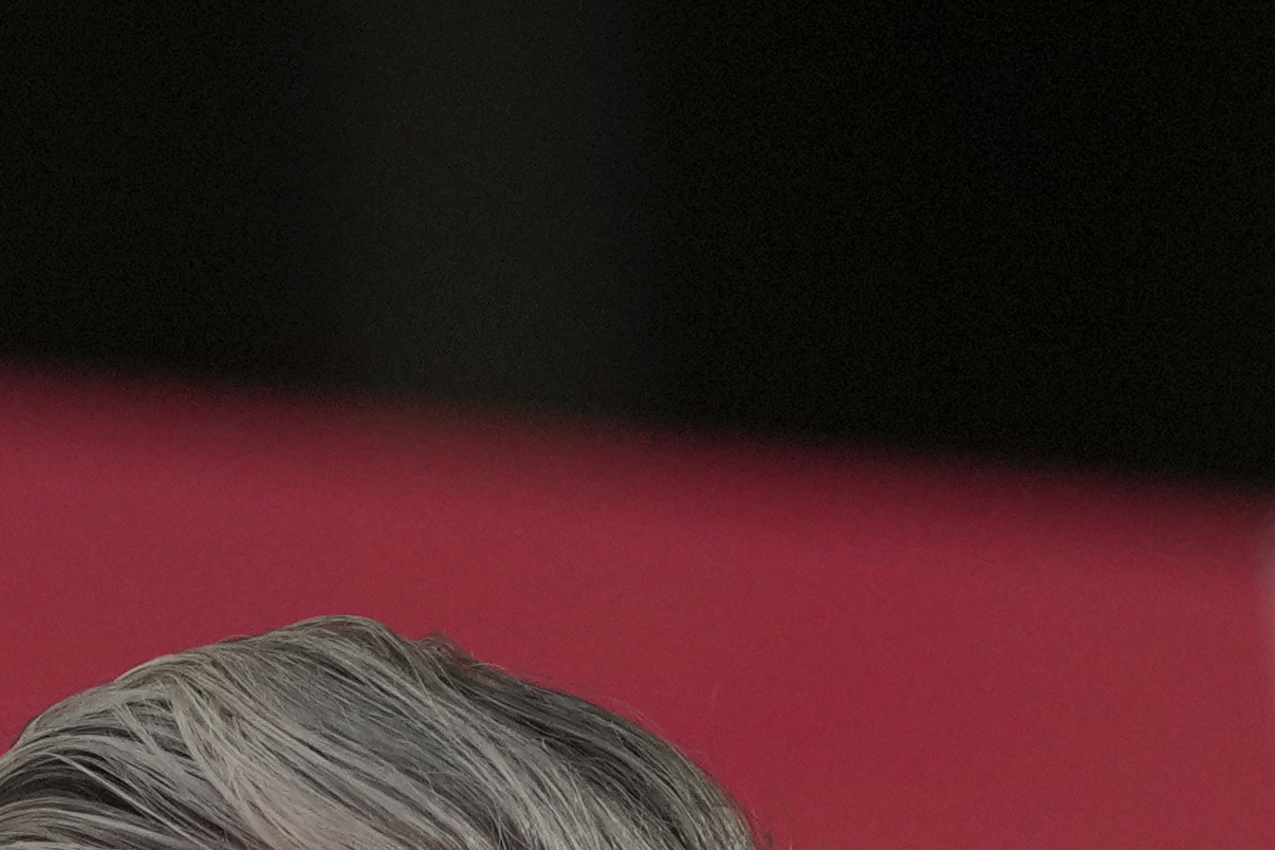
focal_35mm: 1139
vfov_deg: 1.2
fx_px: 40336
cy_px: 2841
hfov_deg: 1.8
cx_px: 643
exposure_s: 1/400
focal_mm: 159
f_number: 2.8
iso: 1250
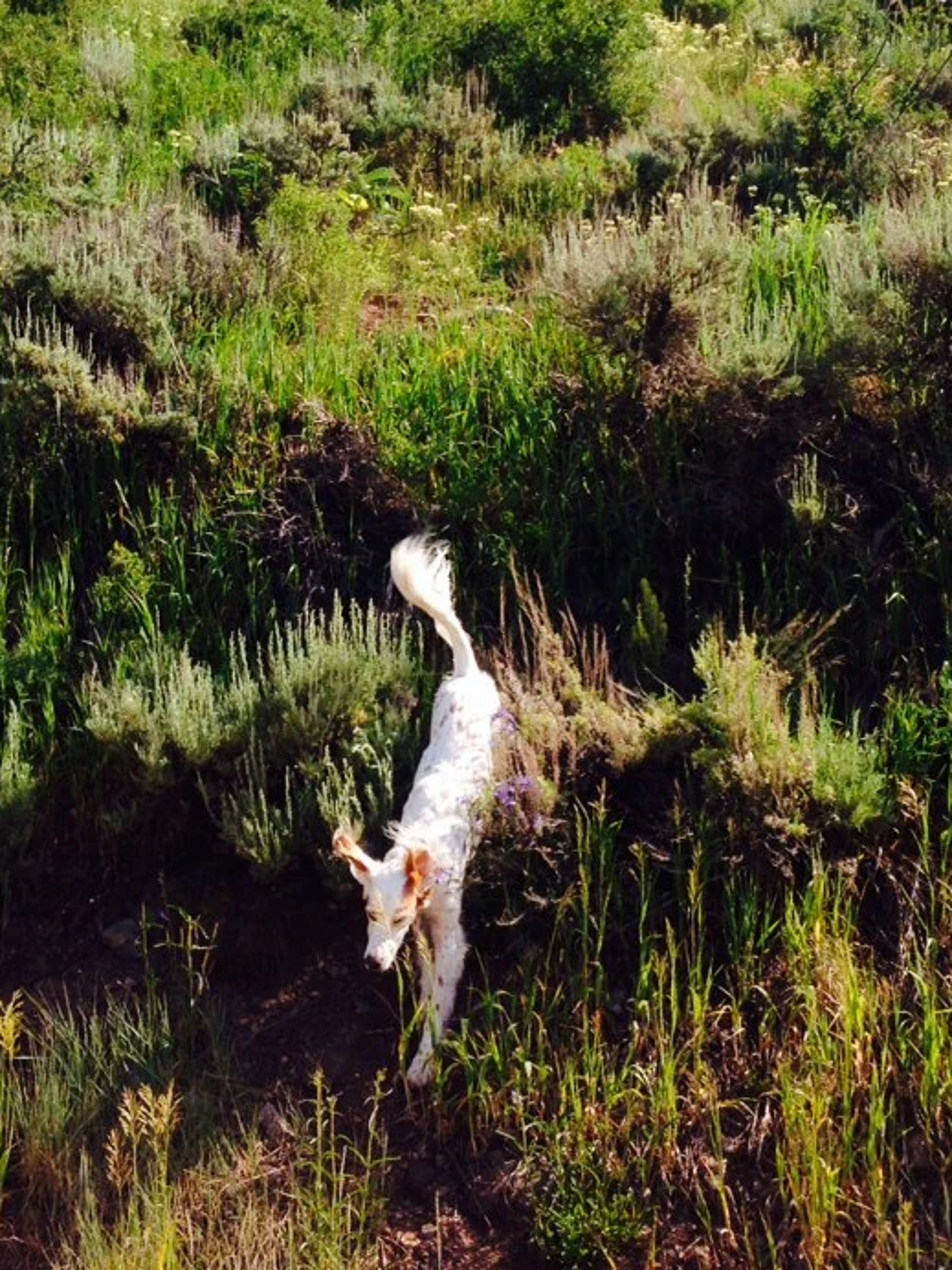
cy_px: 400
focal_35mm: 61
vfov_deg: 31.4
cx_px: 310
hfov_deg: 23.9
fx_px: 2237
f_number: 2.4
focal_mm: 4.12
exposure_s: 1/583
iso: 50
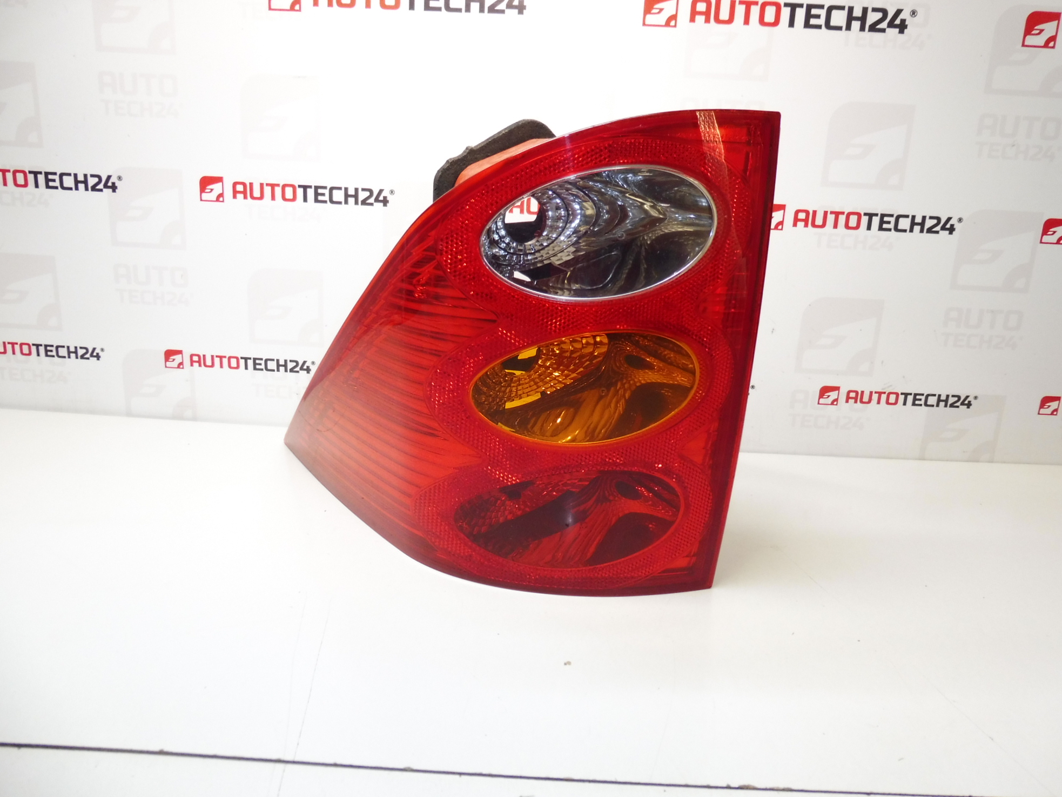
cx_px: 522
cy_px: 394
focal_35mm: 25
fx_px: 767
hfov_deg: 69.4
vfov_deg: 54.9
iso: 200
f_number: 3.5
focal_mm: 4.3
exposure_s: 1/60
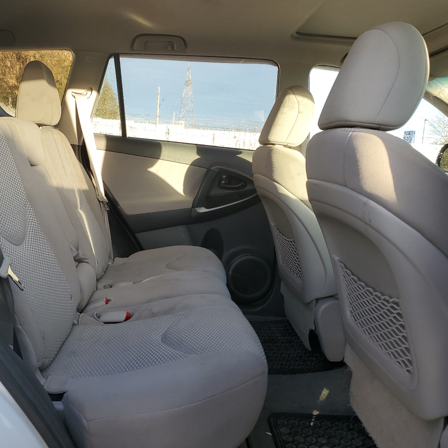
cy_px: 222
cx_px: 171
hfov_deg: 52.0
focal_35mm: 31
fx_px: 454
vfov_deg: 52.5
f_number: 1.5
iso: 50
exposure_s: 1/208
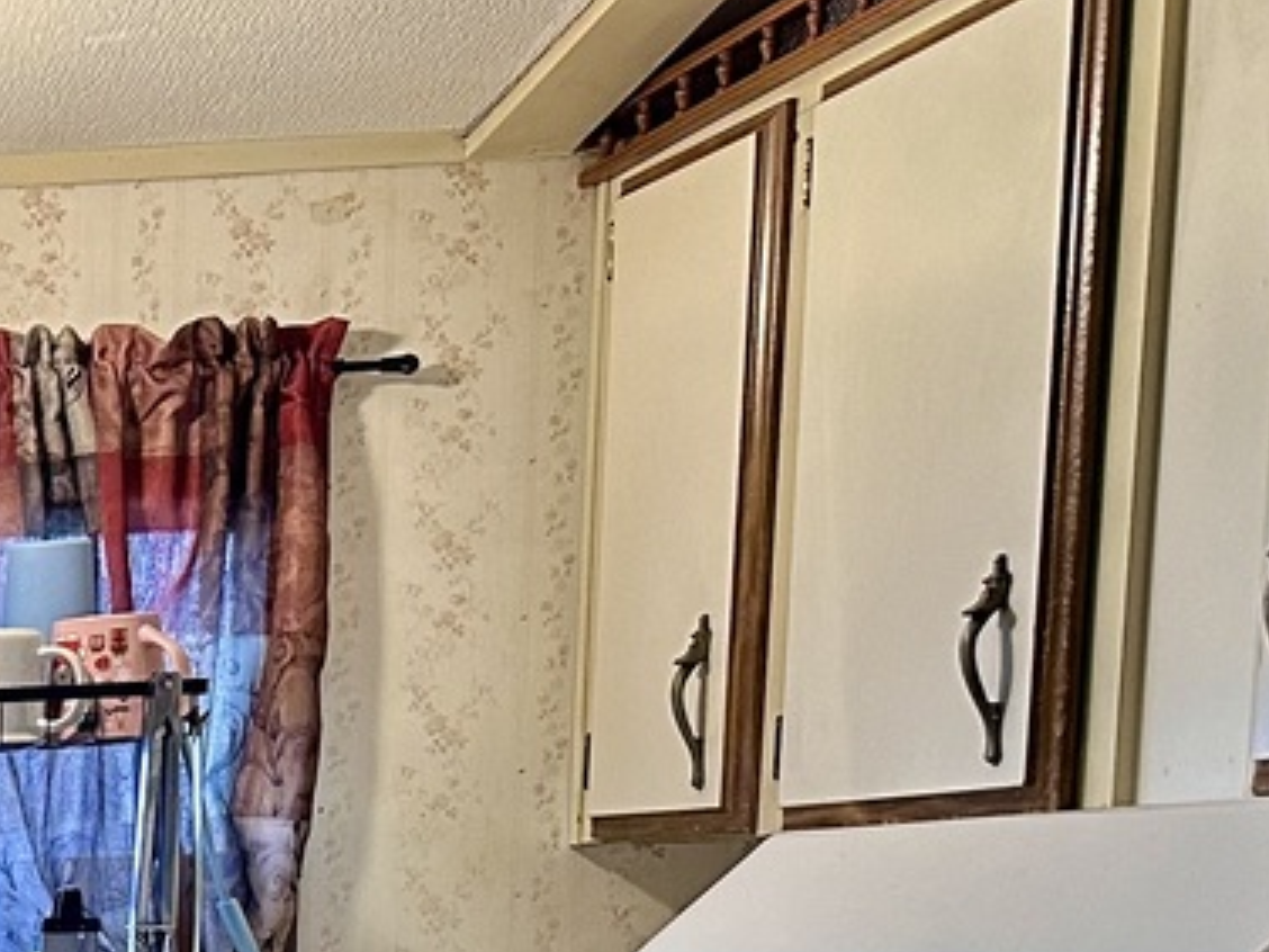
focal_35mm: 92
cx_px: -1029
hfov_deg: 17.3
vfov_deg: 14.9
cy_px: 1425
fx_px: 3373
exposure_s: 1/60
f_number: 1.78
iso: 250
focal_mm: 6.86
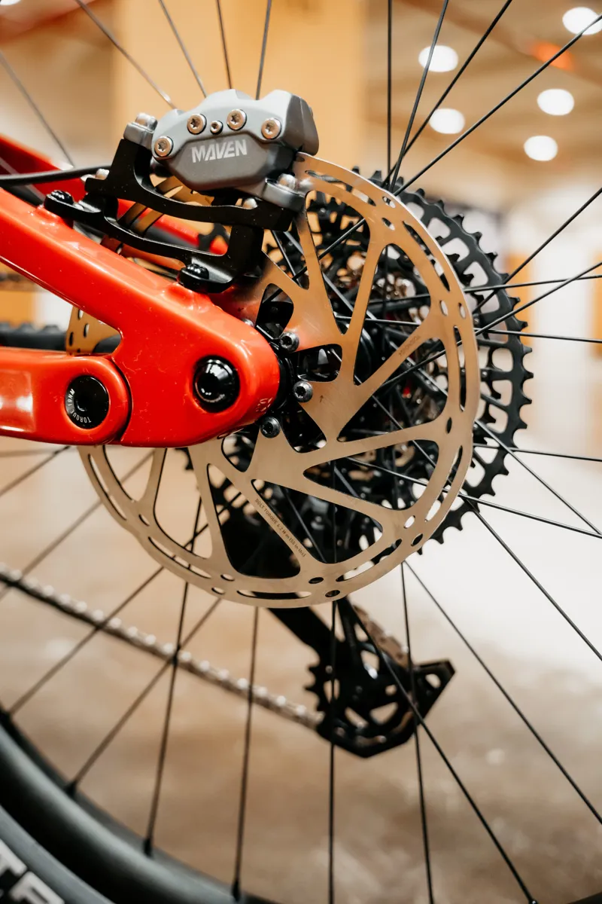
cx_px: 301
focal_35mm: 35
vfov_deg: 54.4
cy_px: 452
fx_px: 878
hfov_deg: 37.9
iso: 1600
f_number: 2.8
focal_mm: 35
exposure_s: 1/125
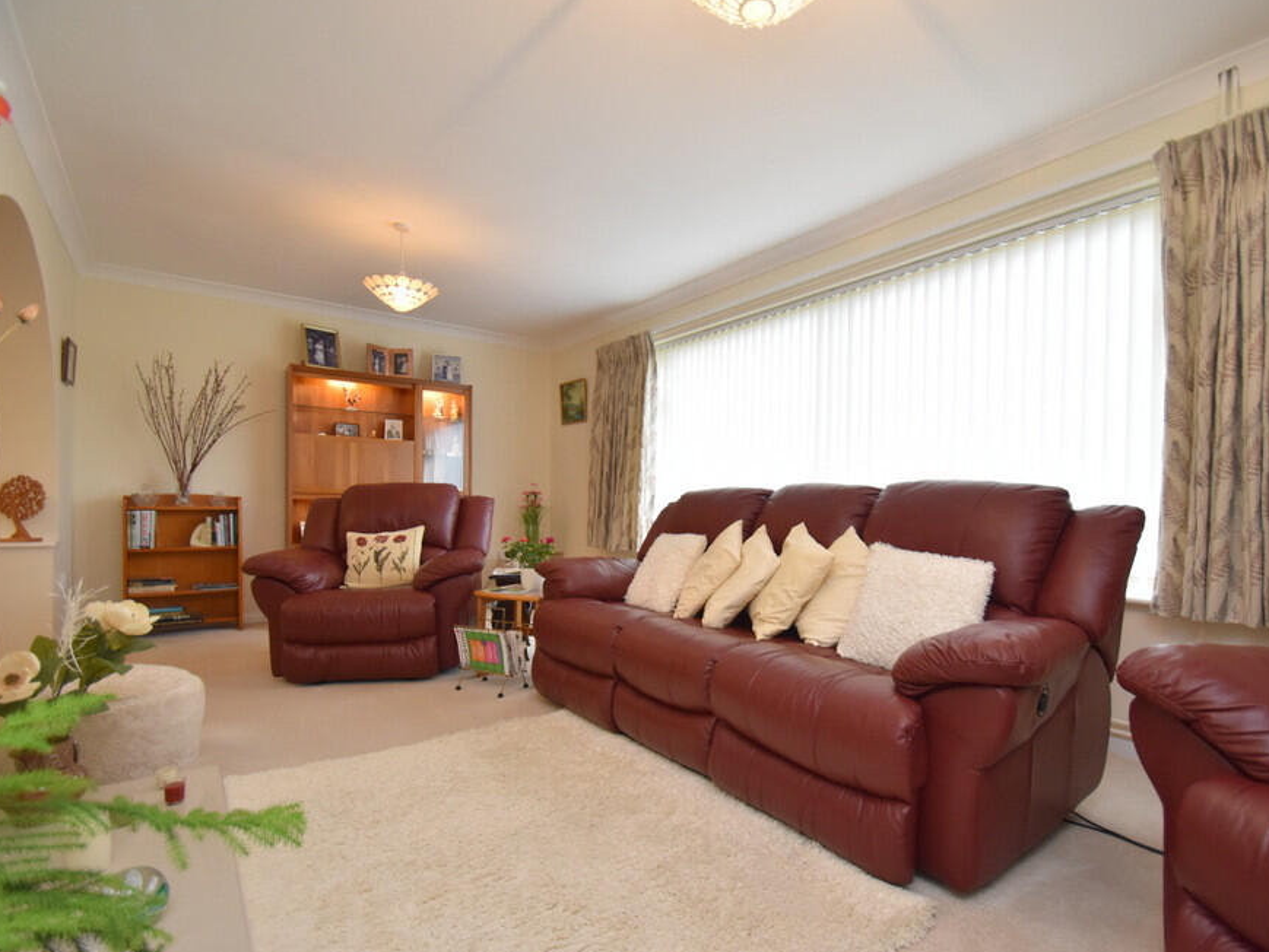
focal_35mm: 17
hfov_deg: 90.5
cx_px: 716
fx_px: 623
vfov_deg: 74.7
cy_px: 480
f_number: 4
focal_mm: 10
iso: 800
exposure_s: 1/125
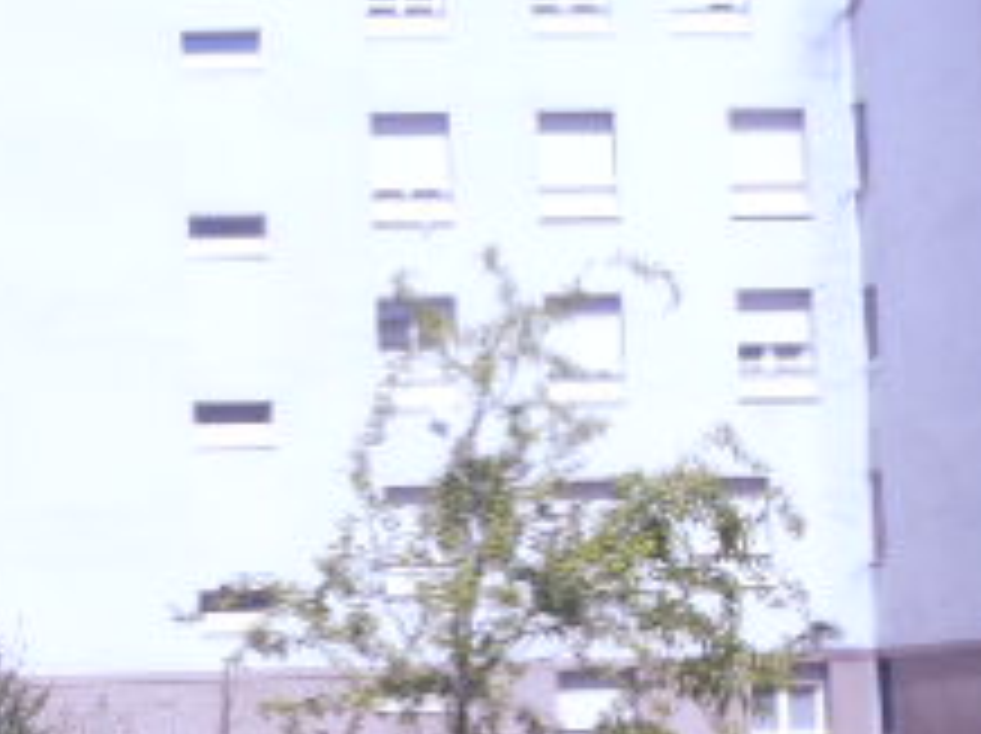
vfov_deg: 15.1
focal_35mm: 97
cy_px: 608
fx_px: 2746
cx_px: 40
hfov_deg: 19.8
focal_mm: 5.93
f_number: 3.6
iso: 80
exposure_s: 1/800
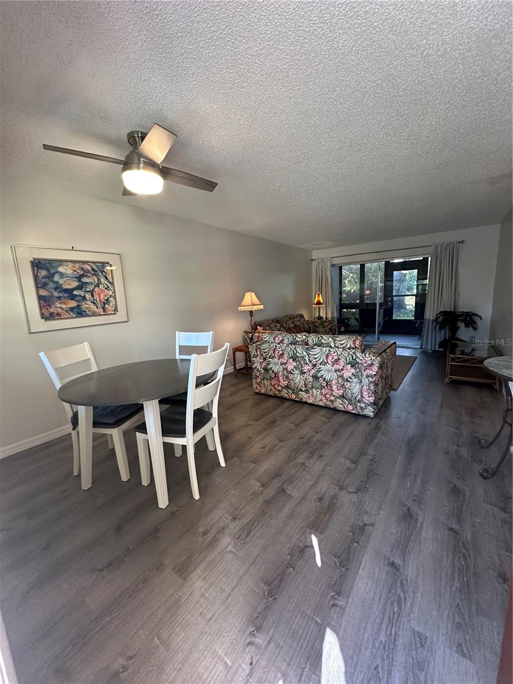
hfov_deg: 85.7
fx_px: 277
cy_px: 342
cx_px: 256
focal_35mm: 14
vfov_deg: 102.1
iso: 320
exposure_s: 1/120
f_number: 2.2
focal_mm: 2.22
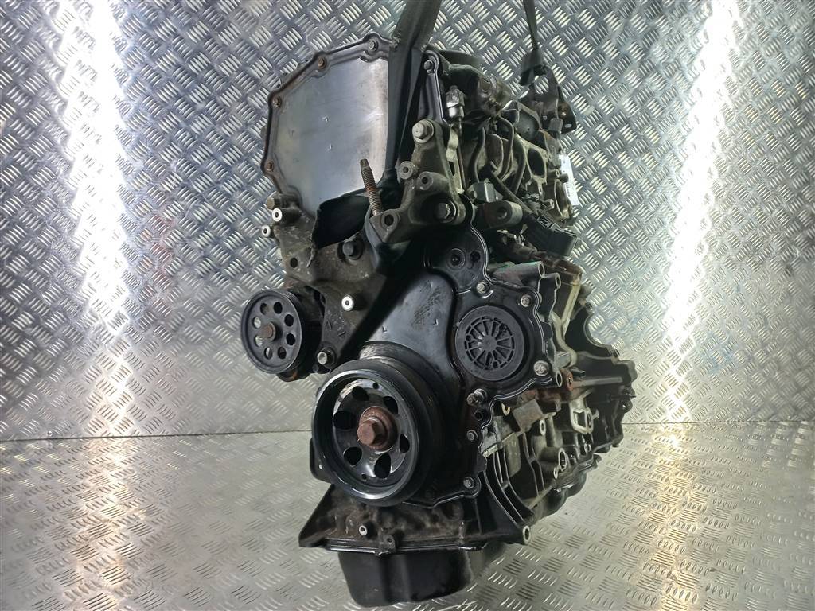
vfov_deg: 54.9
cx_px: 408
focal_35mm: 25
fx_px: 589
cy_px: 306
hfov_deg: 69.4
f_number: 1.8
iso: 160
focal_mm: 4.6
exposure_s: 1/50
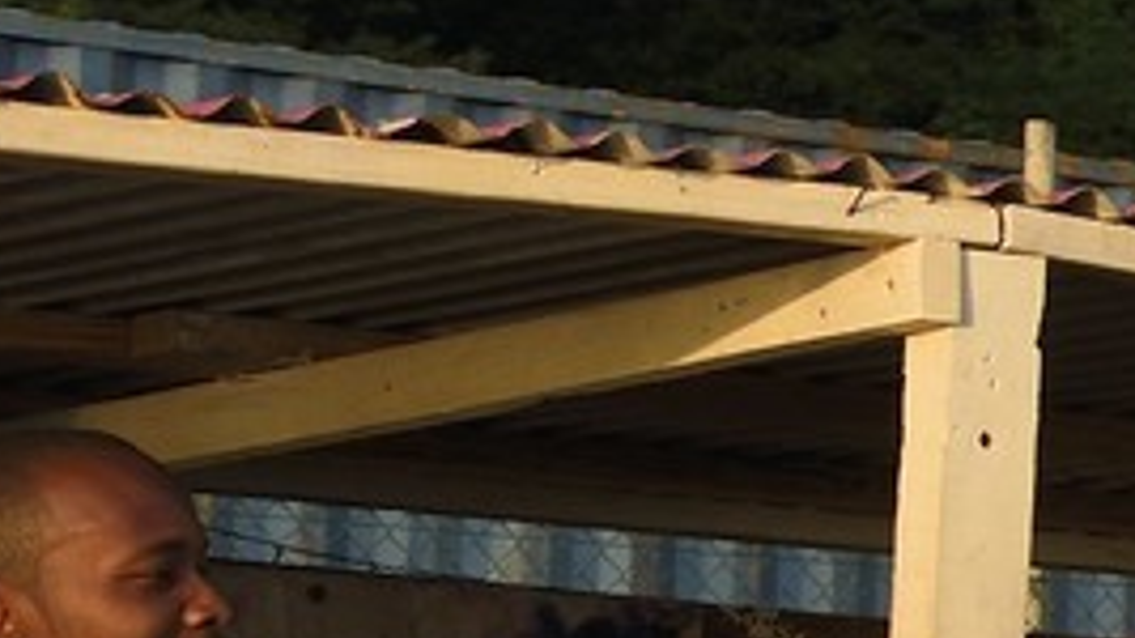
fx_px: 6800
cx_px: 3129
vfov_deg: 5.3
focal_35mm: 226
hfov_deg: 8.4
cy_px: 919
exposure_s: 1/250
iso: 200
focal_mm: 36
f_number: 8
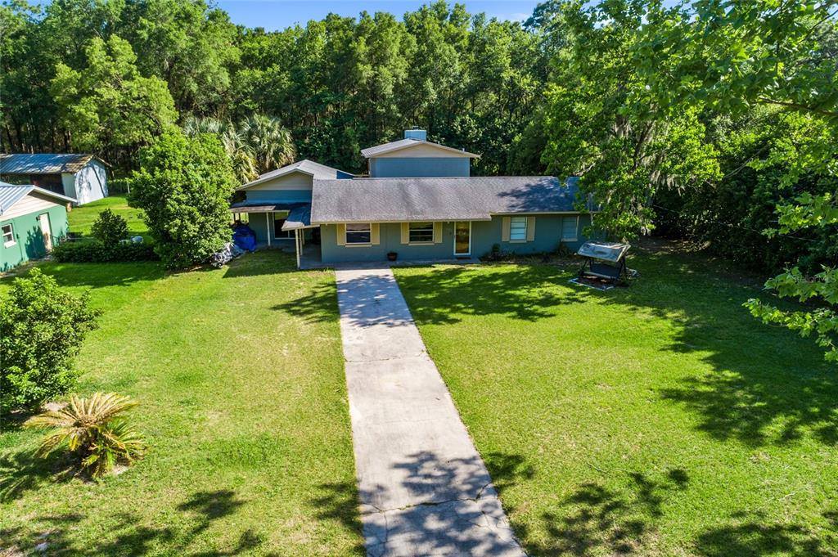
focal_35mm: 24
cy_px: 278
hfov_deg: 73.8
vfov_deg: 53.1
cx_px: 419
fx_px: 558
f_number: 5.6
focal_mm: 8.8
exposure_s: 1/160
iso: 100
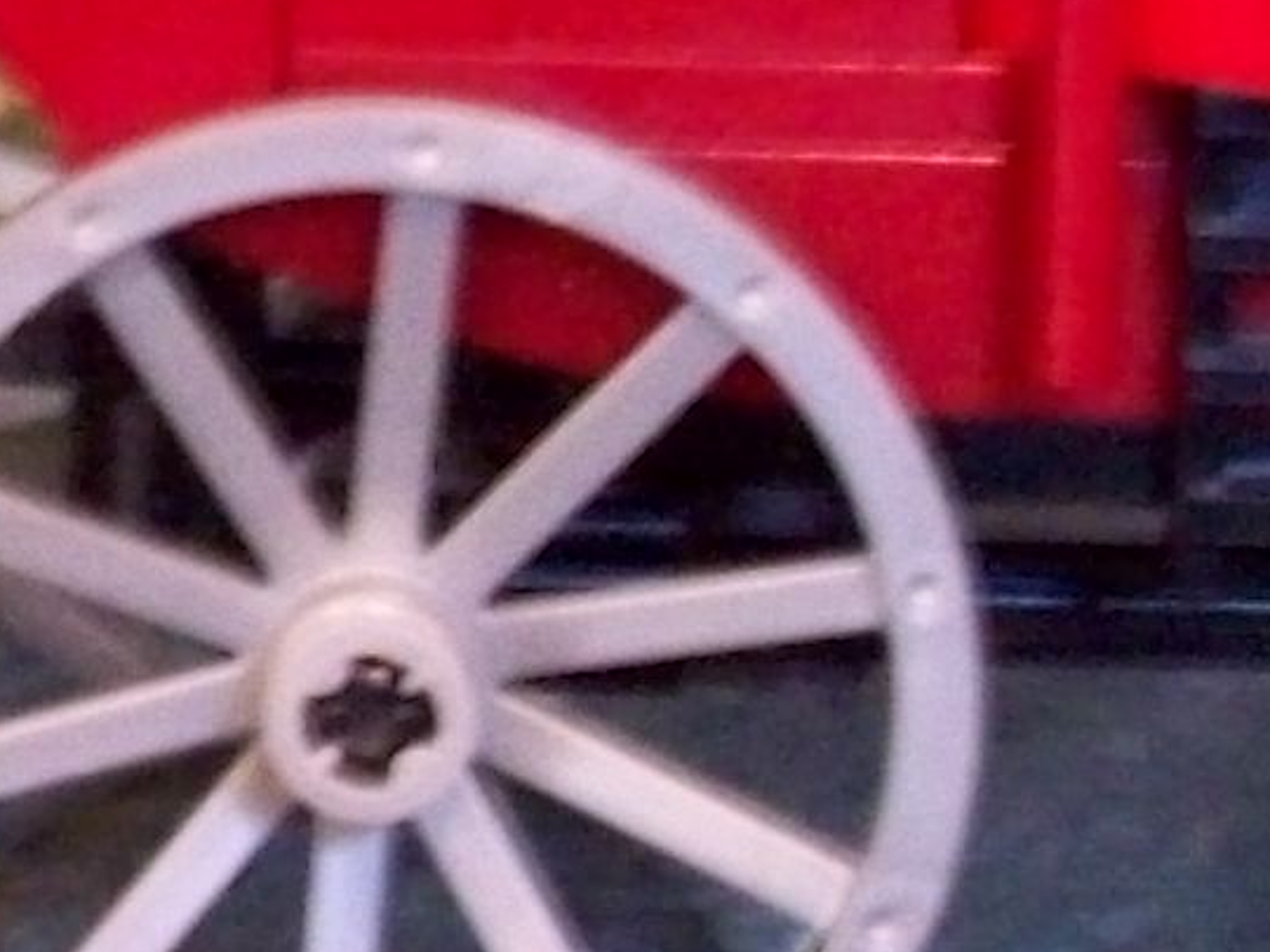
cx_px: -409
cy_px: -155
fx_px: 8292
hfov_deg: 8.6
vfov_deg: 6.5
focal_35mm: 226
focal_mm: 6.2
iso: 200
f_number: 2.8
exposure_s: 1/8
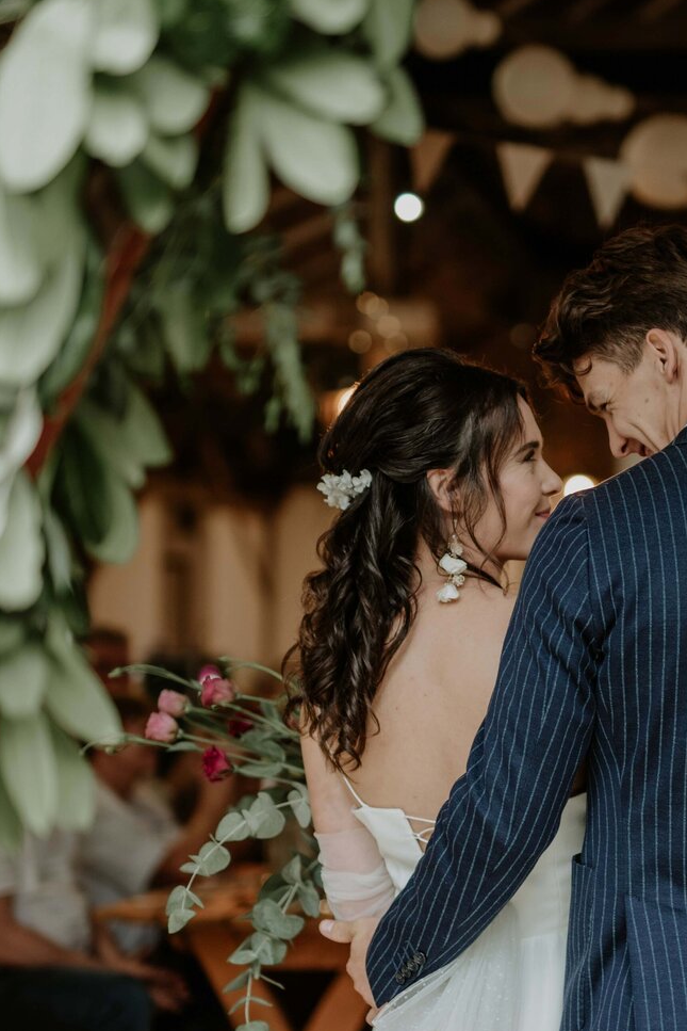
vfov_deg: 21.9
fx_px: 2661
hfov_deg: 14.6
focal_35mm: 93
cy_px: 640
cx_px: 585
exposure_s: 1/200
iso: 250
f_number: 1.4
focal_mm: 50
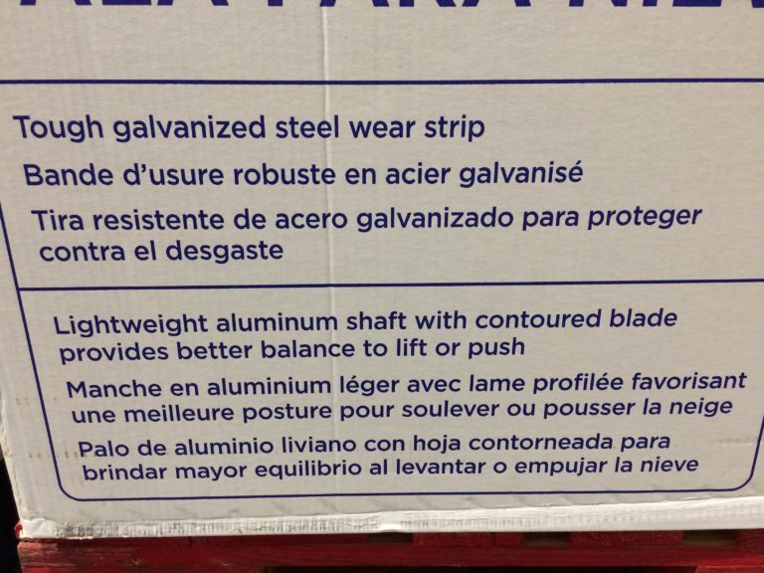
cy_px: 286
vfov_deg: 48.2
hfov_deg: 61.7
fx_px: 640
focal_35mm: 29
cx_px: 382
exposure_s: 1/30
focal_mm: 4.15
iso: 160
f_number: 2.2
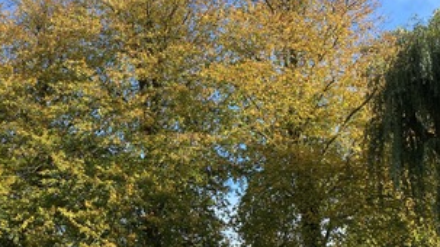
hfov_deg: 45.9
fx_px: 501
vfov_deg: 27.5
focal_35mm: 43
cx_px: 118
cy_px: 159
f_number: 1.8
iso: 32
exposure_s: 1/799
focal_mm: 4.25
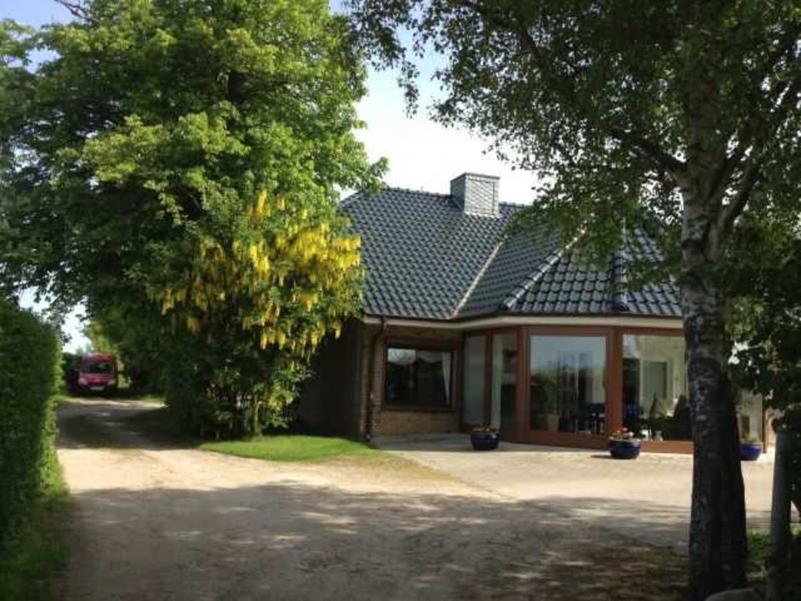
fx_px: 810
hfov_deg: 52.6
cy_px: 300
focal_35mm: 35
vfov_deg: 40.7
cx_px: 400
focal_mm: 4.28
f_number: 2.4
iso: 50
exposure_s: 1/746
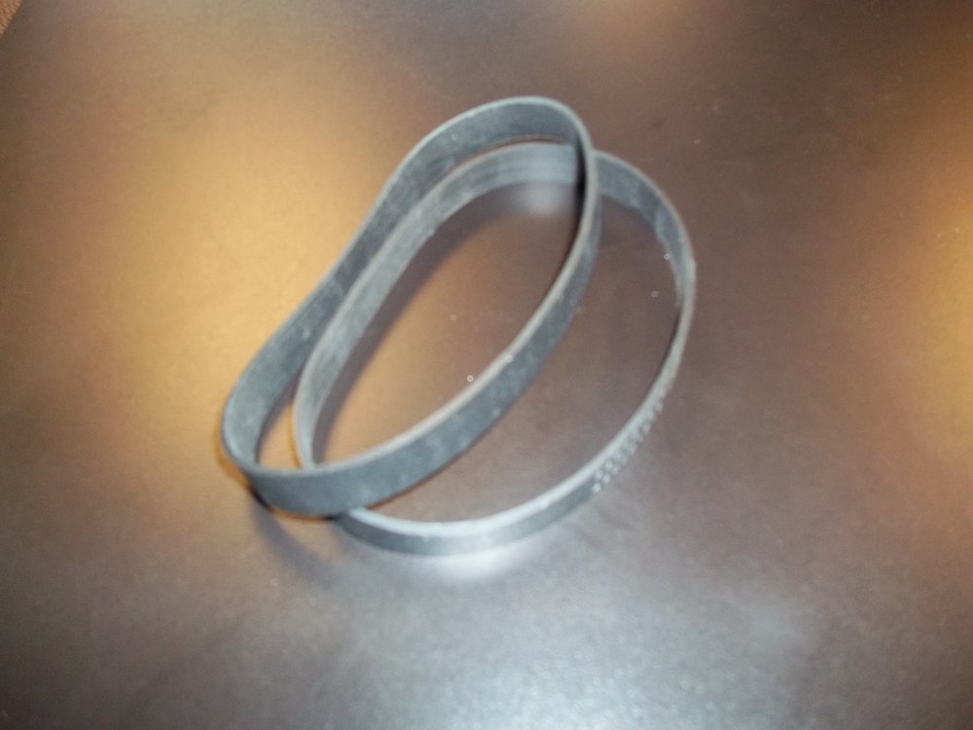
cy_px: 365
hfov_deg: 56.8
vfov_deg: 44.2
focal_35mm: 32
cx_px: 486
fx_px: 899
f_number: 2.9
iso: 160
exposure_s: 1/30
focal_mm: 5.7
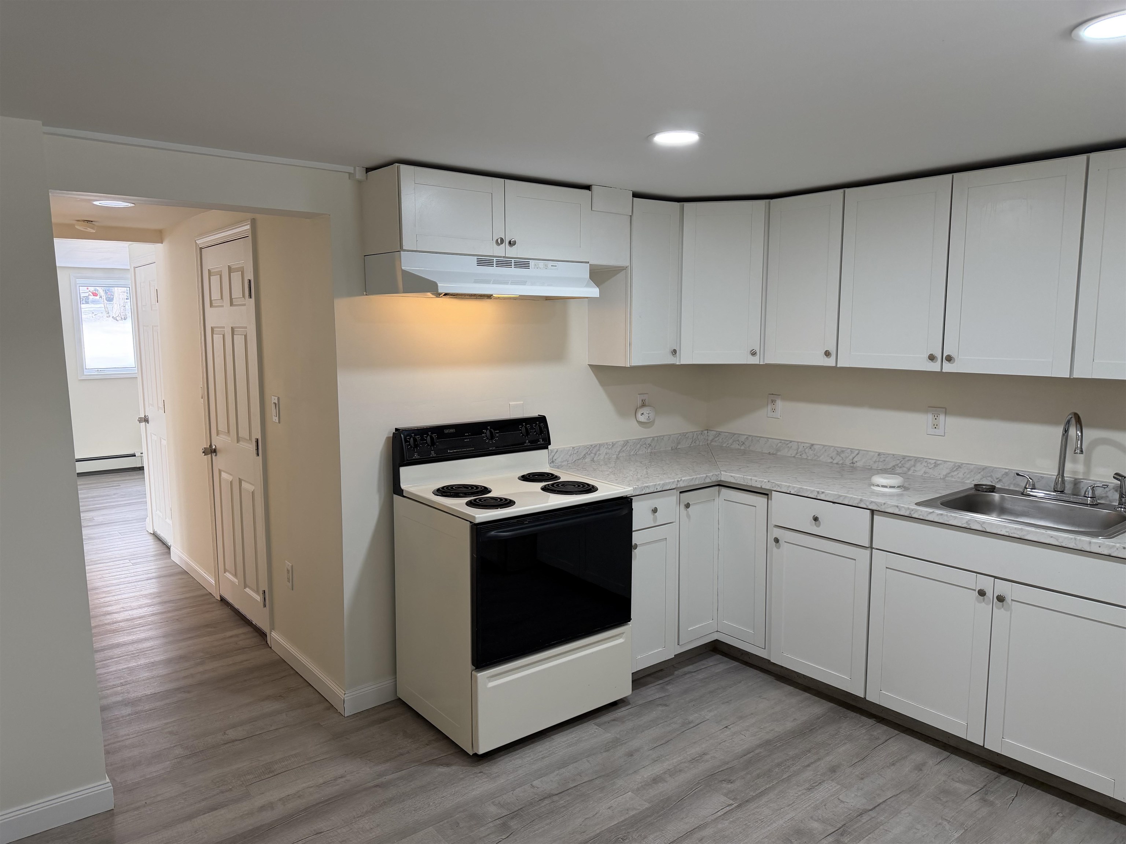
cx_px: 563
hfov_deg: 71.6
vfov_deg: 56.8
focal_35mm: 24
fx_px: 781
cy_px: 422
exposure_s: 1/136
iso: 160
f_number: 1.78
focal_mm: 6.76
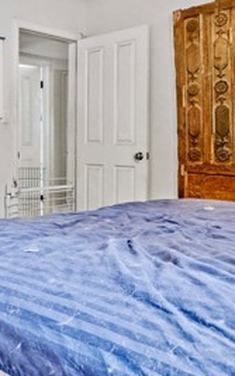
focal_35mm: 39
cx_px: 10
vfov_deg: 50.0
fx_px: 401
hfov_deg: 30.8
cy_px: 142
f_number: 6.3
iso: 12800
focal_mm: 16
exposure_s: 1/6
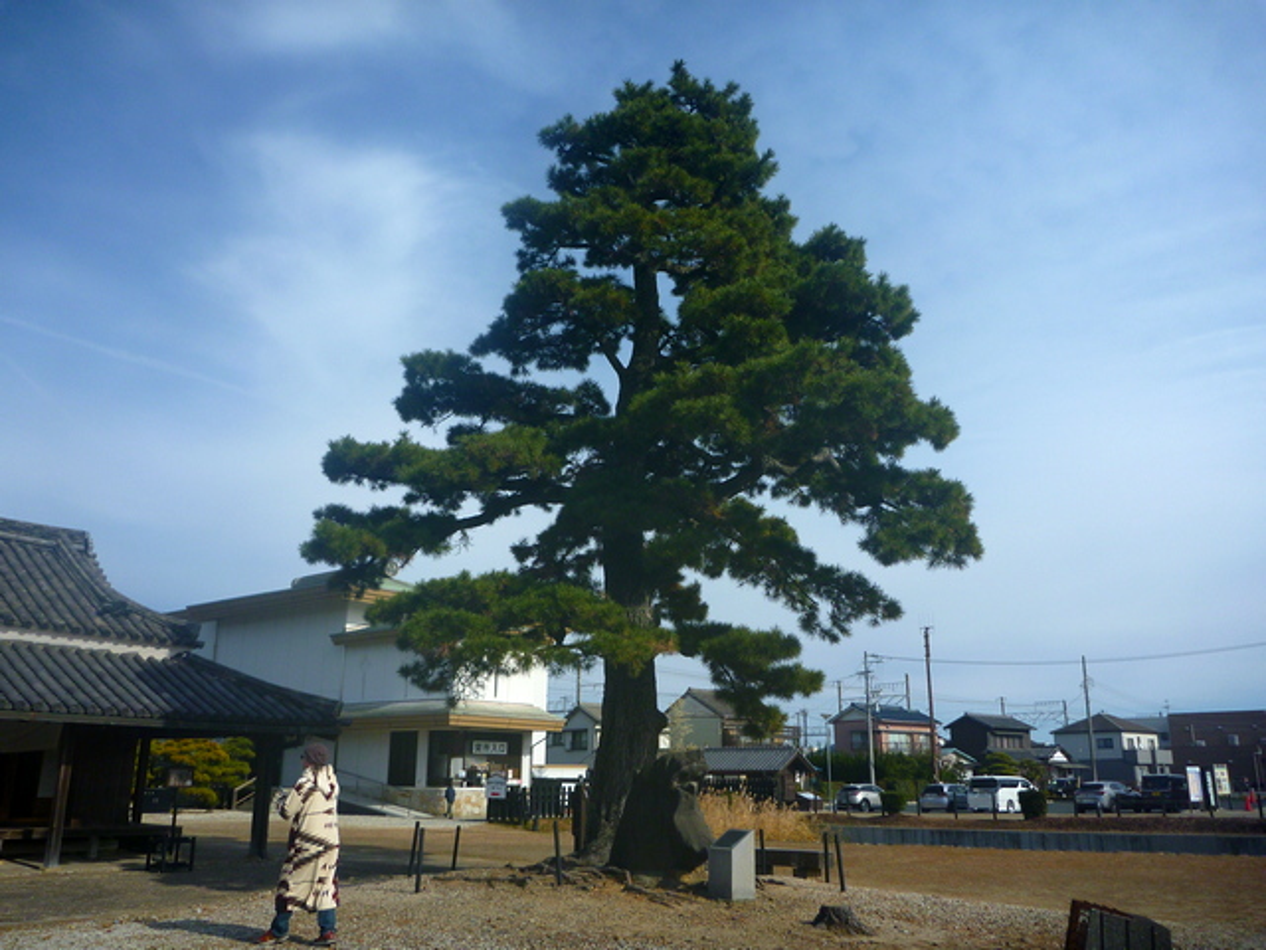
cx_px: 633
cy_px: 475
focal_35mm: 28
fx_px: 1024
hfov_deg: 63.4
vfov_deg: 49.7
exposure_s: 1/1000
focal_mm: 4.9
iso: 80
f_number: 3.3
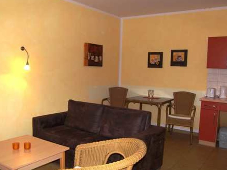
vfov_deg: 40.7
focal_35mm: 35
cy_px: 85
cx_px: 89
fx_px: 229
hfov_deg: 52.2
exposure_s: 1/30
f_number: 2.8
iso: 50
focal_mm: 5
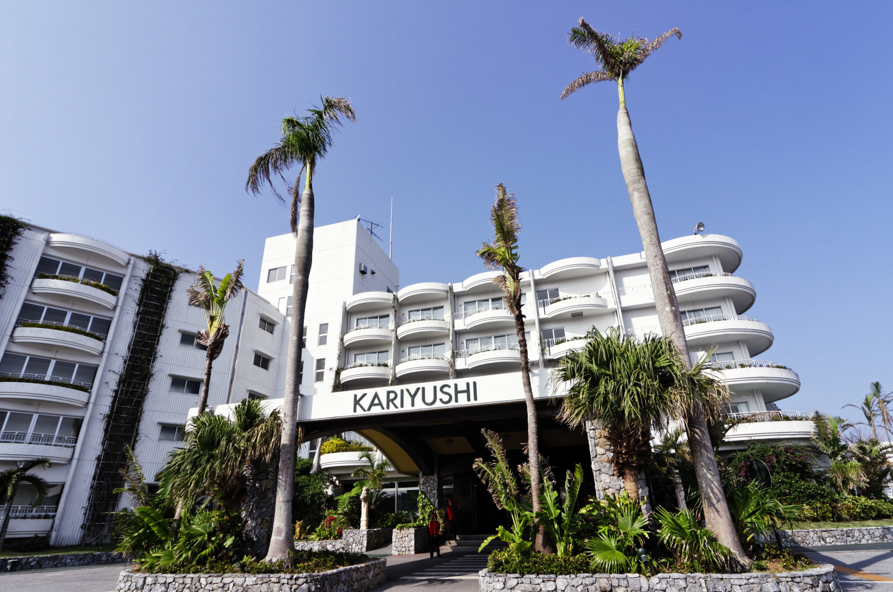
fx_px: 446
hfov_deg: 90.1
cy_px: 296
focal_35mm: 18
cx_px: 446
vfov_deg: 67.2
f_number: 8
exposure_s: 1/320
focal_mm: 12
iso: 100
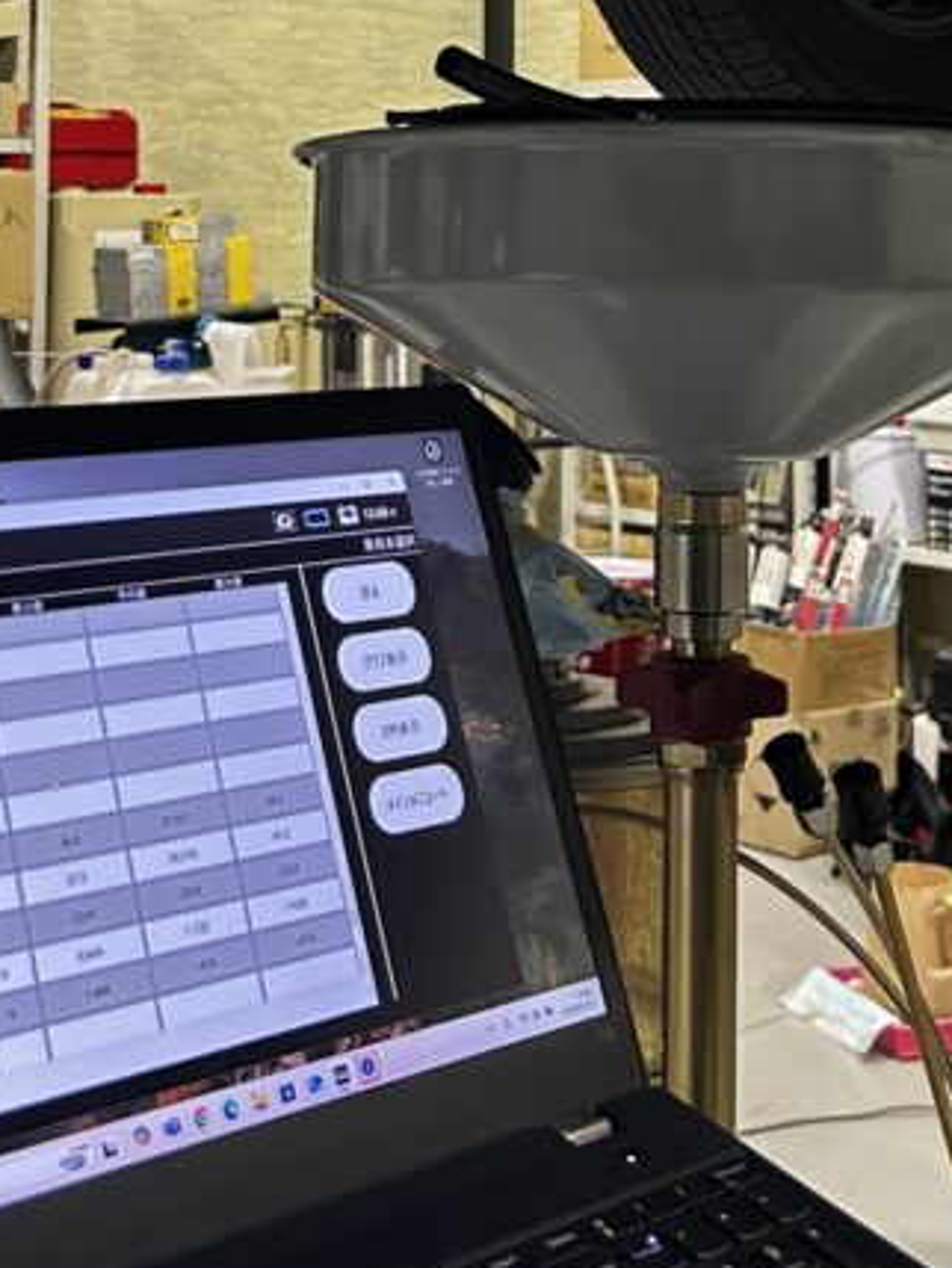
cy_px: 83
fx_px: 2272
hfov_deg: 23.7
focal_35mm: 62
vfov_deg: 29.6
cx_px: 509
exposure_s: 1/60
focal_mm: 5.7
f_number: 1.5
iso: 400
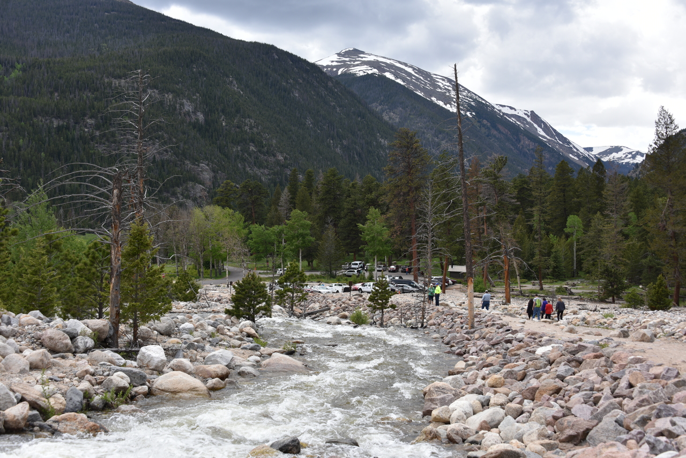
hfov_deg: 46.4
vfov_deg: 31.9
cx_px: 343
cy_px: 229
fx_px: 800
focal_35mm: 42
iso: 100
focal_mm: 42
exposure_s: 1/200
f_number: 7.1
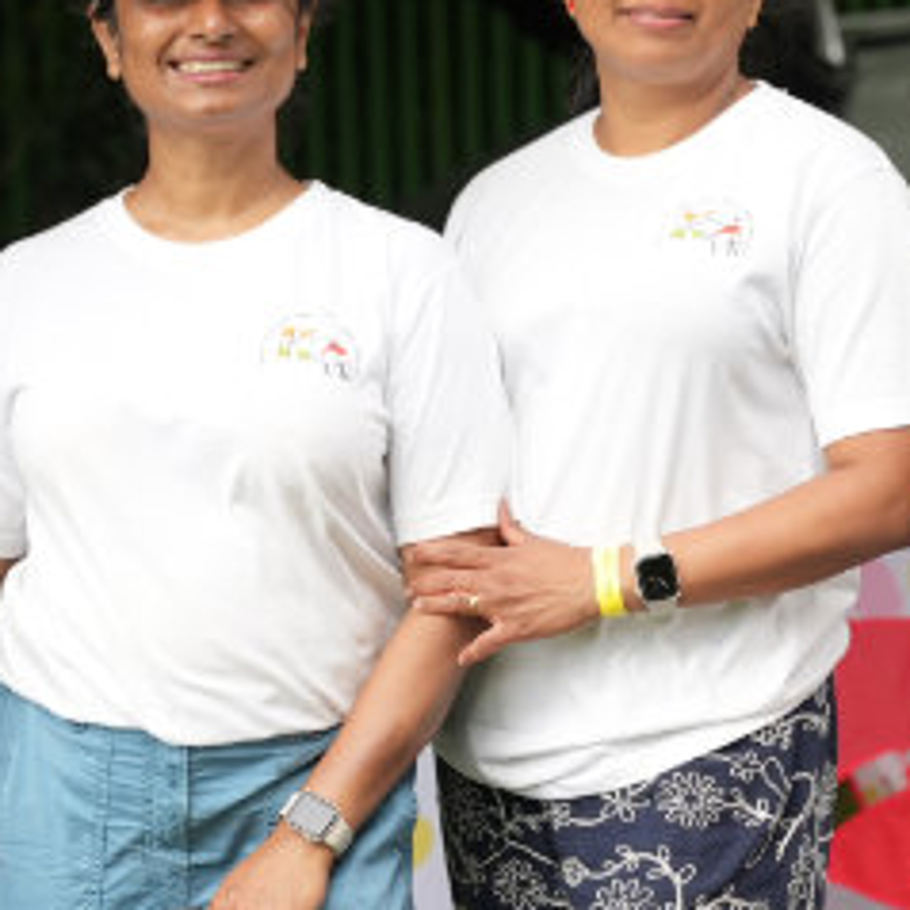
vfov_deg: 9.5
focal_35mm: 182
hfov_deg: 9.6
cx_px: 352
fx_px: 5422
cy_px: 900
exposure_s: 1/800
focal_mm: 49.9
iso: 250
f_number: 2.8
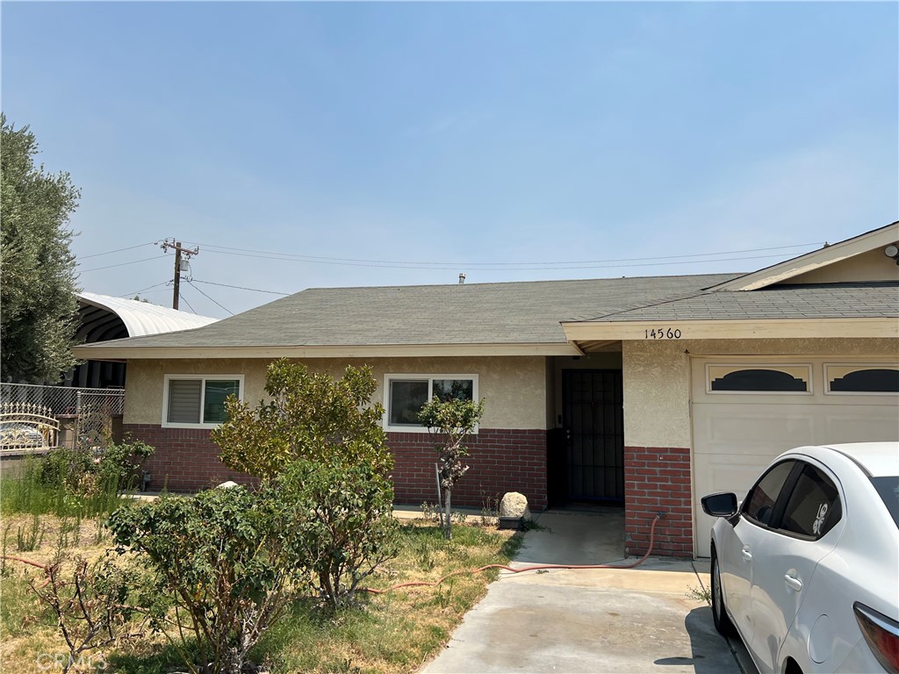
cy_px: 337
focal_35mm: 26
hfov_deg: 67.3
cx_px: 450
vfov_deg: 53.1
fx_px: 675
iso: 50
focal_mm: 5.7
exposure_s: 1/5587
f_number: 1.5
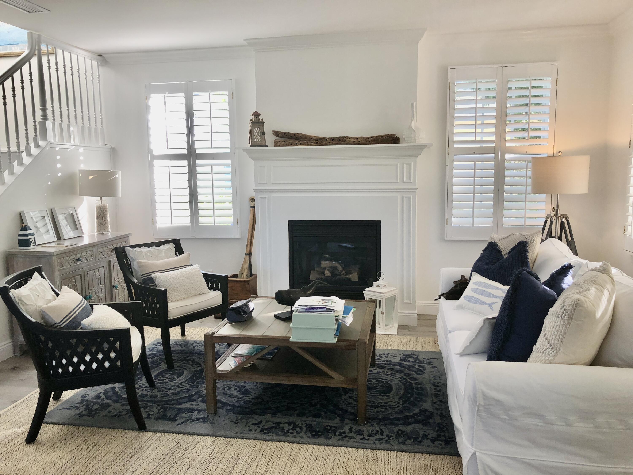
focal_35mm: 28
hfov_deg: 63.4
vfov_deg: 49.7
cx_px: 316
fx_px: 512
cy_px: 238
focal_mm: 4
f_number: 1.8
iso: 20
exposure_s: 1/30
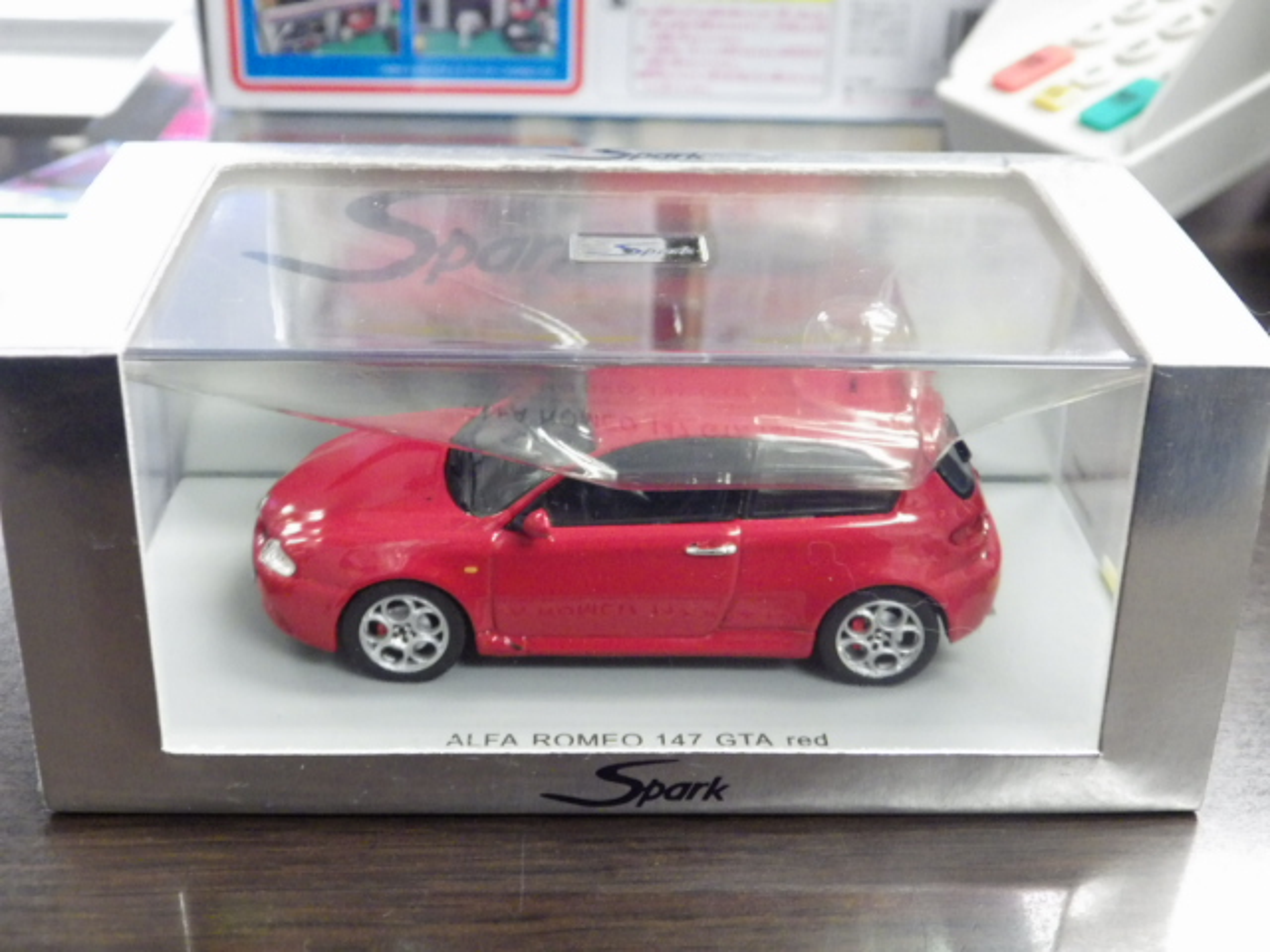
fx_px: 1834
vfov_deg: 29.1
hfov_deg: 38.2
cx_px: 635
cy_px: 476
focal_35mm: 50
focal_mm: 9
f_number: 3.8
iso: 1000
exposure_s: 1/25
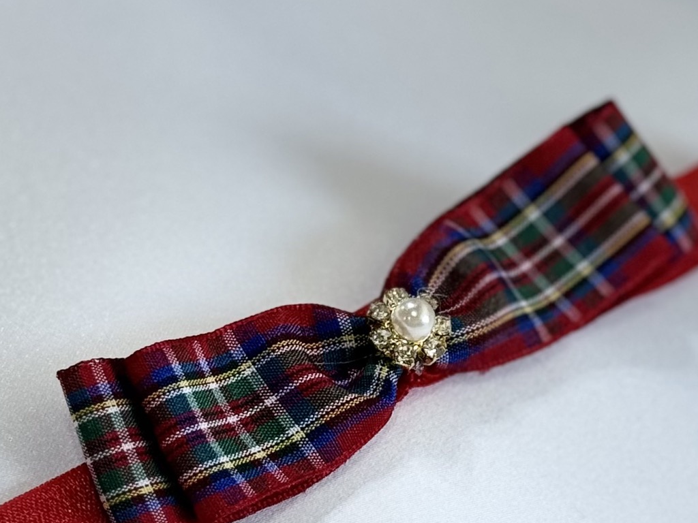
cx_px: 431
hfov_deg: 32.1
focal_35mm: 60
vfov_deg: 24.4
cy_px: 304
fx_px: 1210
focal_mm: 6.76
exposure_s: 1/522
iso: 64
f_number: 1.78
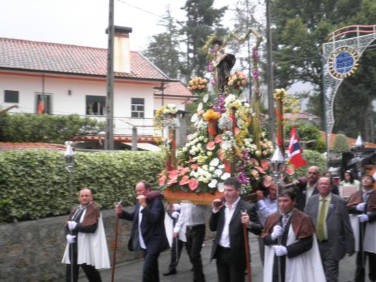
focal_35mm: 43
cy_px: 141
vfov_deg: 33.6
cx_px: 188
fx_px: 467
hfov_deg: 43.8
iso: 64
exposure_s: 1/80
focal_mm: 7.6
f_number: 3.4
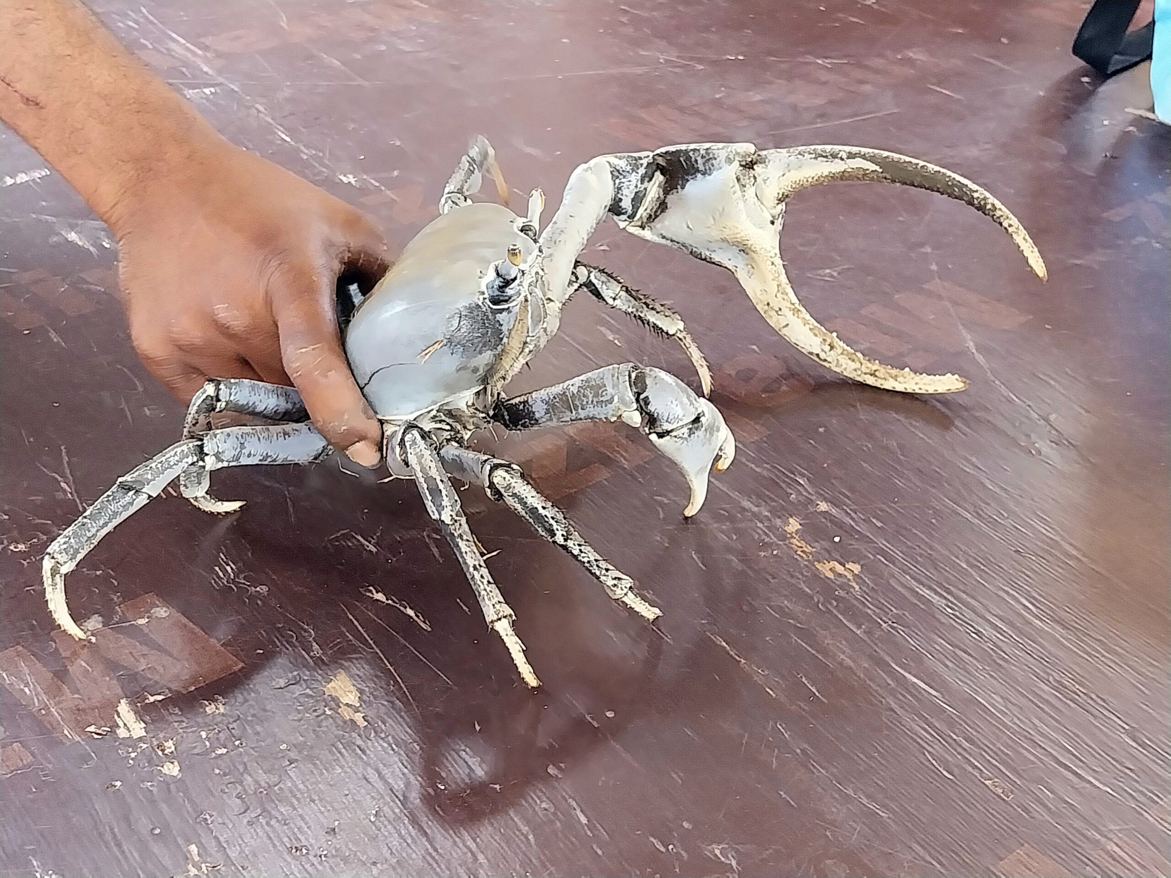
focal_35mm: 26
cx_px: 586
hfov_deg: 67.3
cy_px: 439
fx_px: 880
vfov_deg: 53.1
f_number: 1.8
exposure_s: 1/50
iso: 160
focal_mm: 4
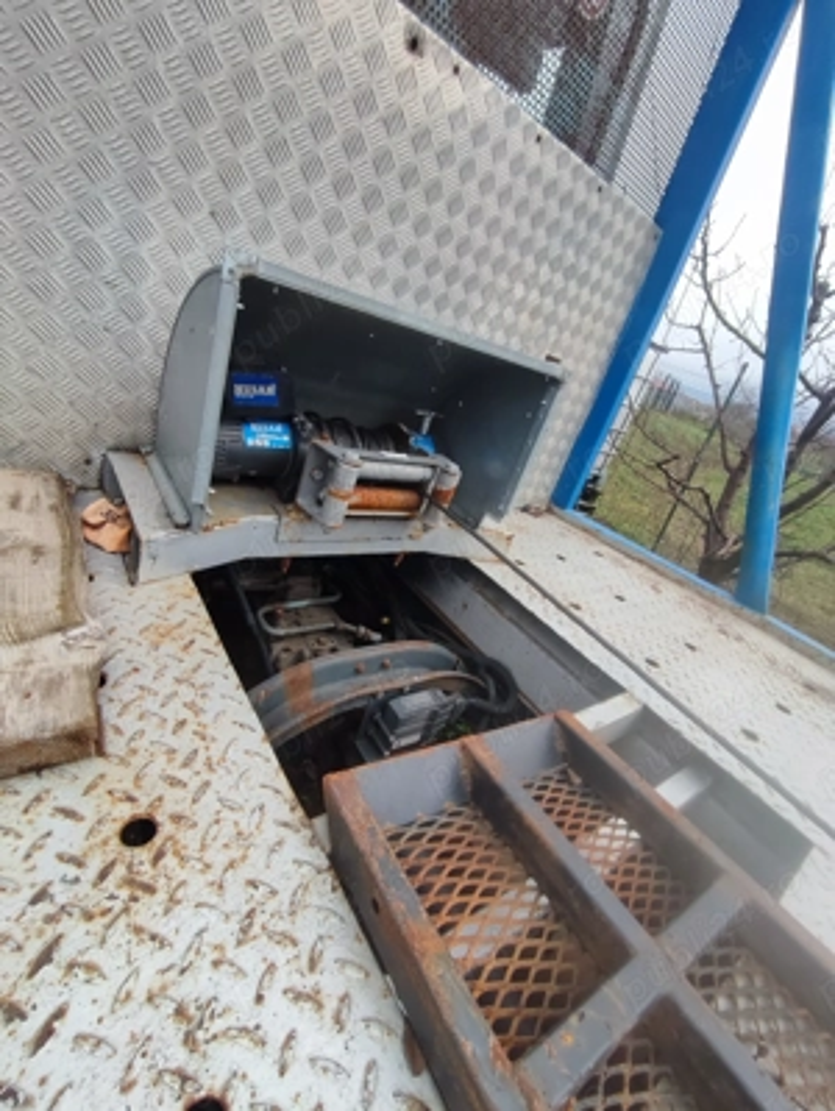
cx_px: 418
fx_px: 514
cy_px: 556
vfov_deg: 94.4
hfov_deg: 78.2
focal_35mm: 16
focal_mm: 1.65
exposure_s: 1/221
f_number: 2.2
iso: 50
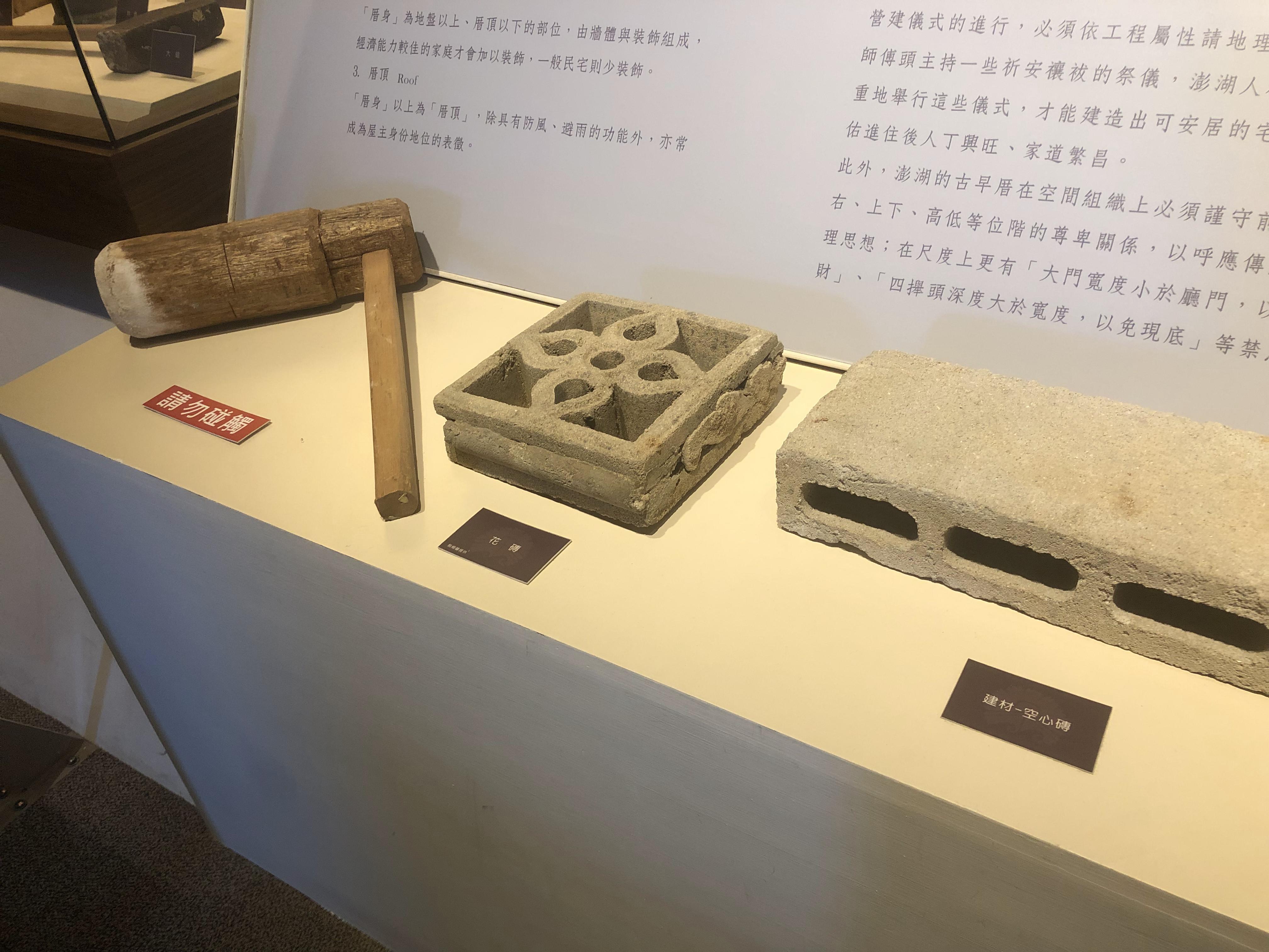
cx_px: 634
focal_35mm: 28
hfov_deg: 63.4
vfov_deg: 49.7
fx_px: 1026
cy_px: 476
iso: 40
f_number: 1.8
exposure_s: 1/30
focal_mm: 4
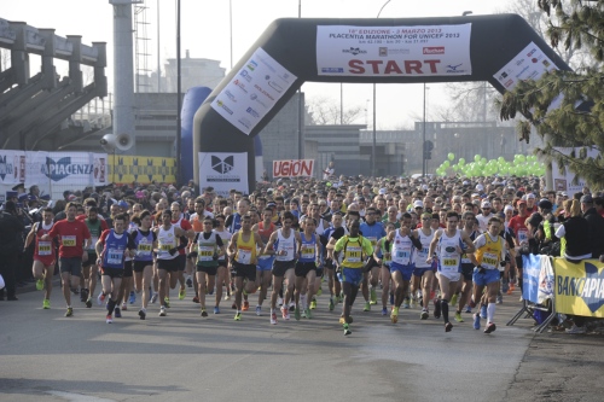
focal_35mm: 190
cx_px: 302
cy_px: 201
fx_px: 3187
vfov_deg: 7.2
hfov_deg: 10.8
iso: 500
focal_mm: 190
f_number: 8
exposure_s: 1/500
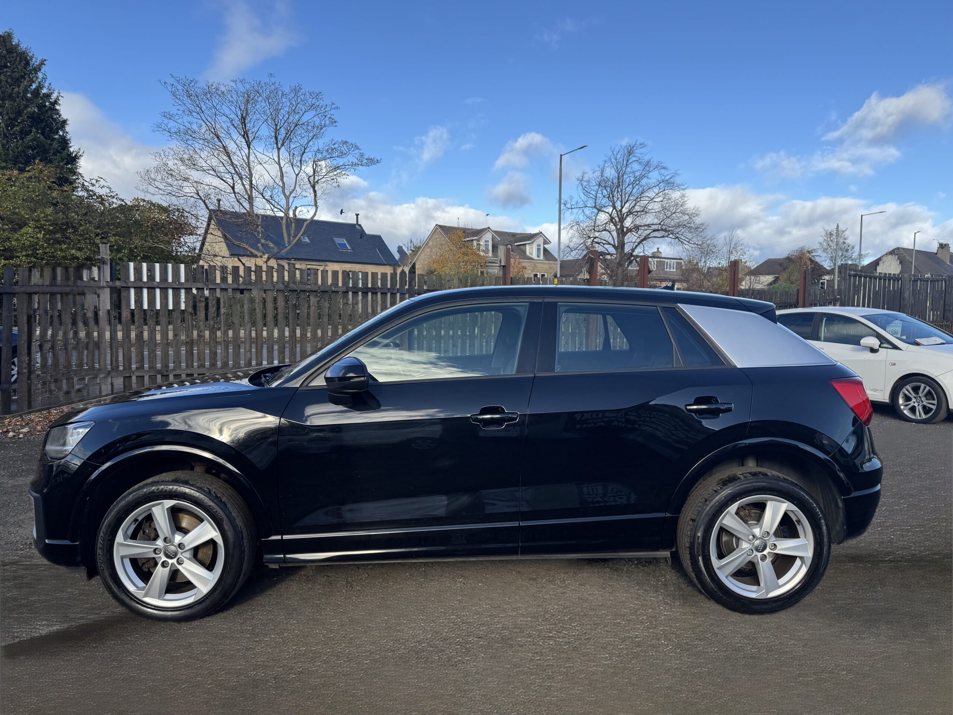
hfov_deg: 71.6
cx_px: 476
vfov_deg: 56.8
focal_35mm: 24
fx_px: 661
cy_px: 358
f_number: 1.78
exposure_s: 1/2710
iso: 80
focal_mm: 6.76
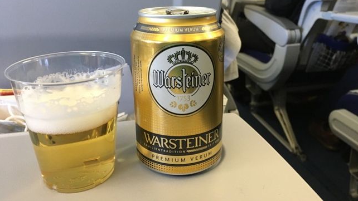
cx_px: 180
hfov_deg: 61.0
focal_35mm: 32
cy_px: 66
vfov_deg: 36.3
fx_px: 304
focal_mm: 4.15
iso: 200
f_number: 2.2
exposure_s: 1/24
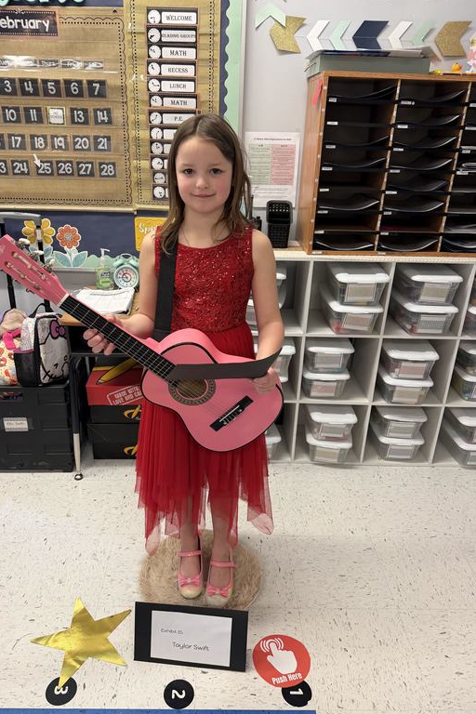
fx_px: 516
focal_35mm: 26
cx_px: 225
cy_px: 363
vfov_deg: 69.4
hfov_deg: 49.5
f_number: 1.78
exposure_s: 1/60
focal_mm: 6.76
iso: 200
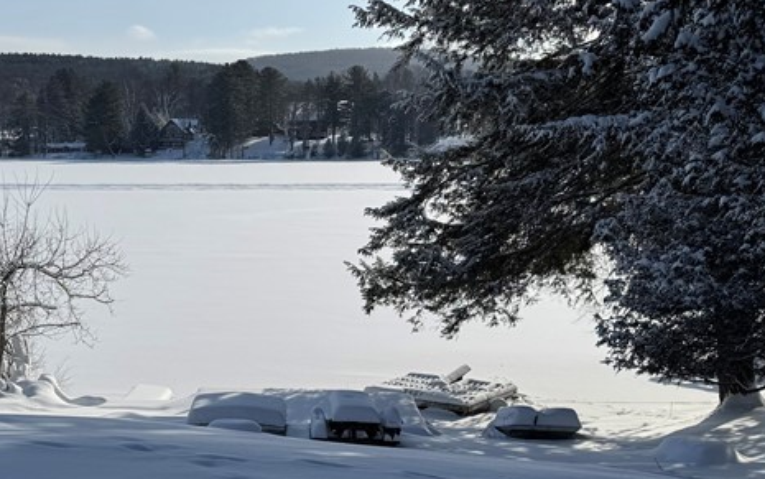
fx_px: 1168
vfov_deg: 23.2
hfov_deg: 35.4
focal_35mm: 56
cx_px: 183
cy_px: 247
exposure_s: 1/10417
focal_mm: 6.76
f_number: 1.78
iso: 80
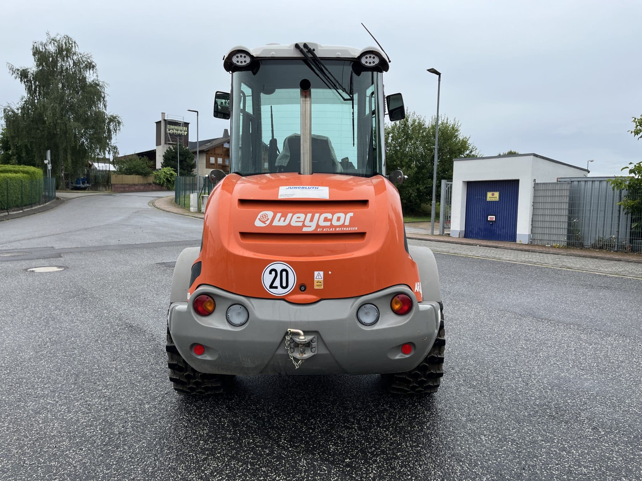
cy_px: 240
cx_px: 321
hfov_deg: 67.3
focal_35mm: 26
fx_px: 482
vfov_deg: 53.1
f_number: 1.6
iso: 50
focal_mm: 5.1
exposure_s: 1/1890
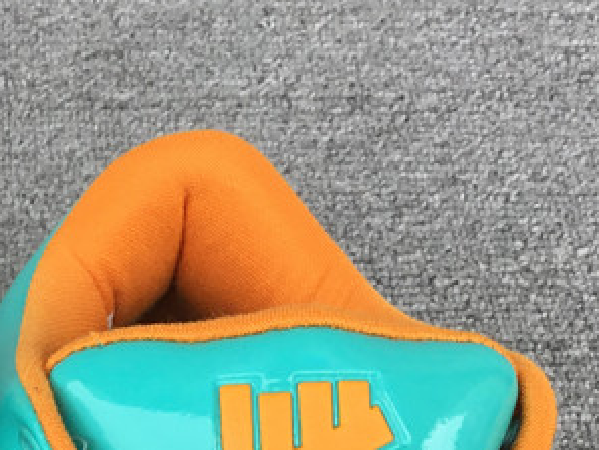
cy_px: 532
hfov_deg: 20.0
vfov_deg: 15.2
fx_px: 1627
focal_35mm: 94
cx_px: -48
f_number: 2.4
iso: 25
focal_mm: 3.3
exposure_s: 1/304
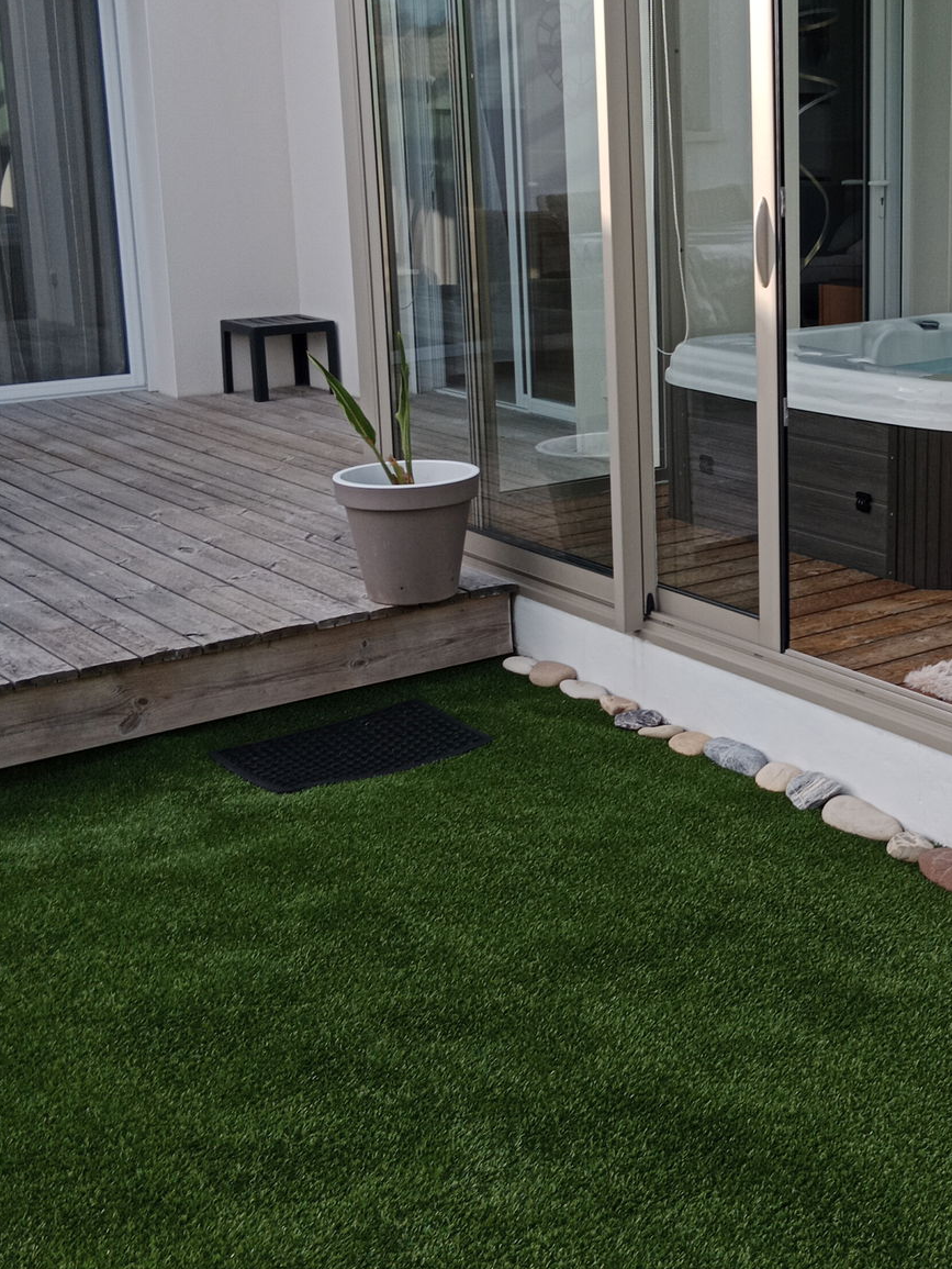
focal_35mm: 48
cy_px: 491
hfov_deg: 29.2
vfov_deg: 39.4
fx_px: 1759
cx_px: 840
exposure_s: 1/218
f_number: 1.8
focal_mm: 3.96
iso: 100
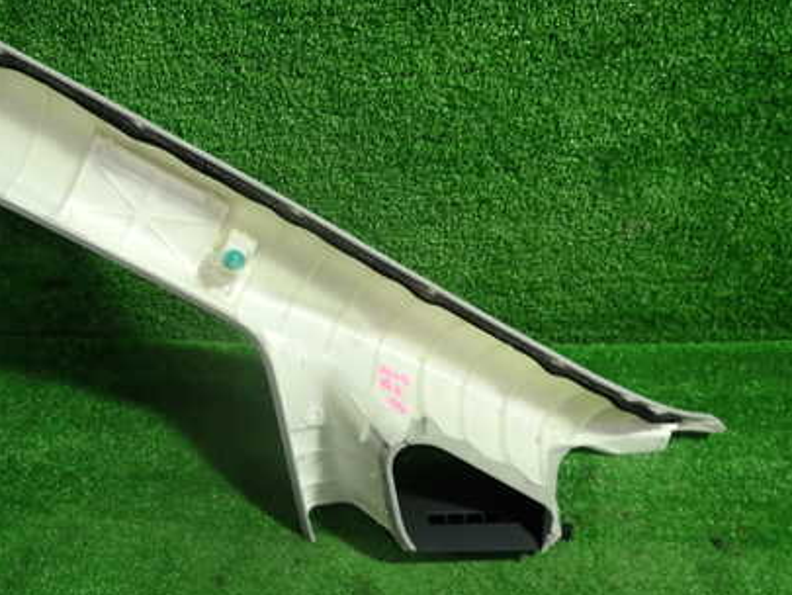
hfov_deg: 49.3
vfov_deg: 38.7
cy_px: 278
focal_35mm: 37
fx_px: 847
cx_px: 268
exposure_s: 1/40
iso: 200
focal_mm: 4.5
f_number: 2
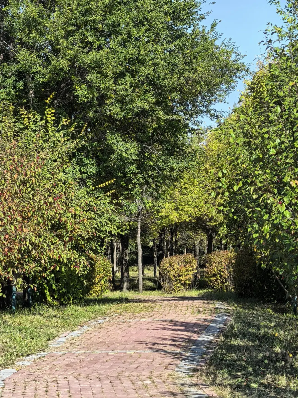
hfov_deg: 10.3
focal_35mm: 144
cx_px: 149
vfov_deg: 13.7
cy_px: 199
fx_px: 1653
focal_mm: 15
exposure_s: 1/1163
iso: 50
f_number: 2.1
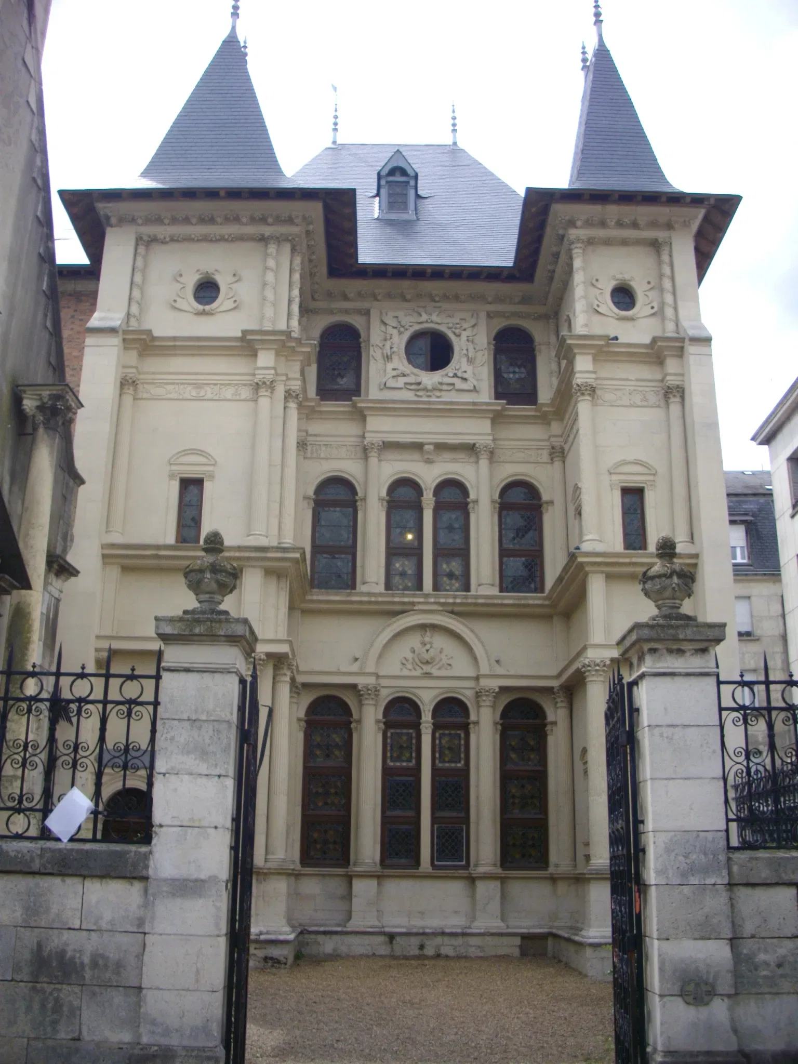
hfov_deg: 38.7
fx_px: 1137
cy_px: 532
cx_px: 399
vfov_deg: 50.1
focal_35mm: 37
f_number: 5.6
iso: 100
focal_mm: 6.2
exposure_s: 1/200
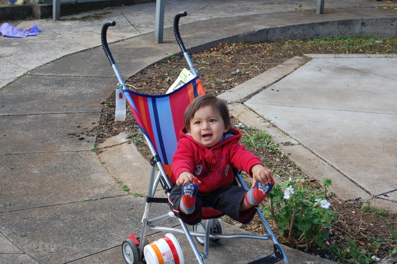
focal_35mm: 82
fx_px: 909
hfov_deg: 24.6
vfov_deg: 16.5
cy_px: 132
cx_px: 198
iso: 200
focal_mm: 55
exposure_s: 1/125
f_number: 5.6
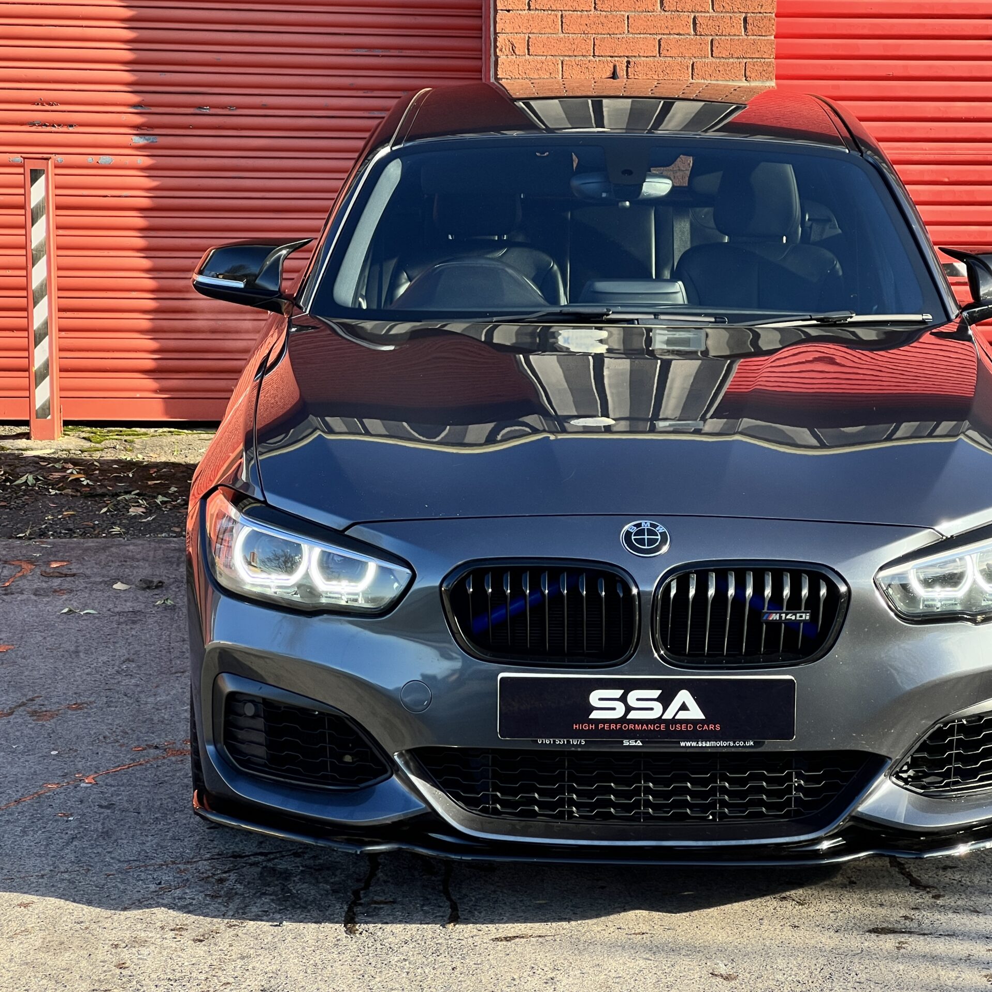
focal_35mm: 91
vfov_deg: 19.1
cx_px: 621
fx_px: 2950
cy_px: 496
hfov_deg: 19.1
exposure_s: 1/248
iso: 40
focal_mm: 9
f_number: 2.8
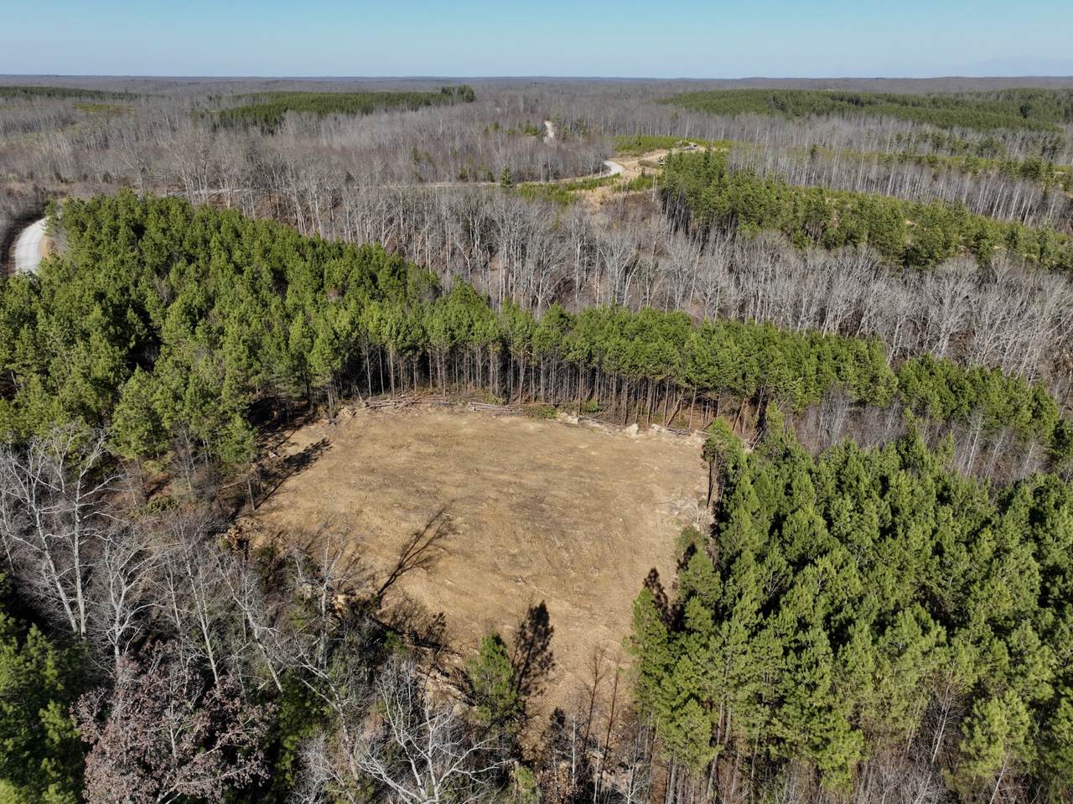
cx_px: 536
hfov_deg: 71.6
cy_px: 402
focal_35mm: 24
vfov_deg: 56.8
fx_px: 744
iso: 200
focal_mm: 12.29
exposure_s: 1/2500
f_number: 2.8
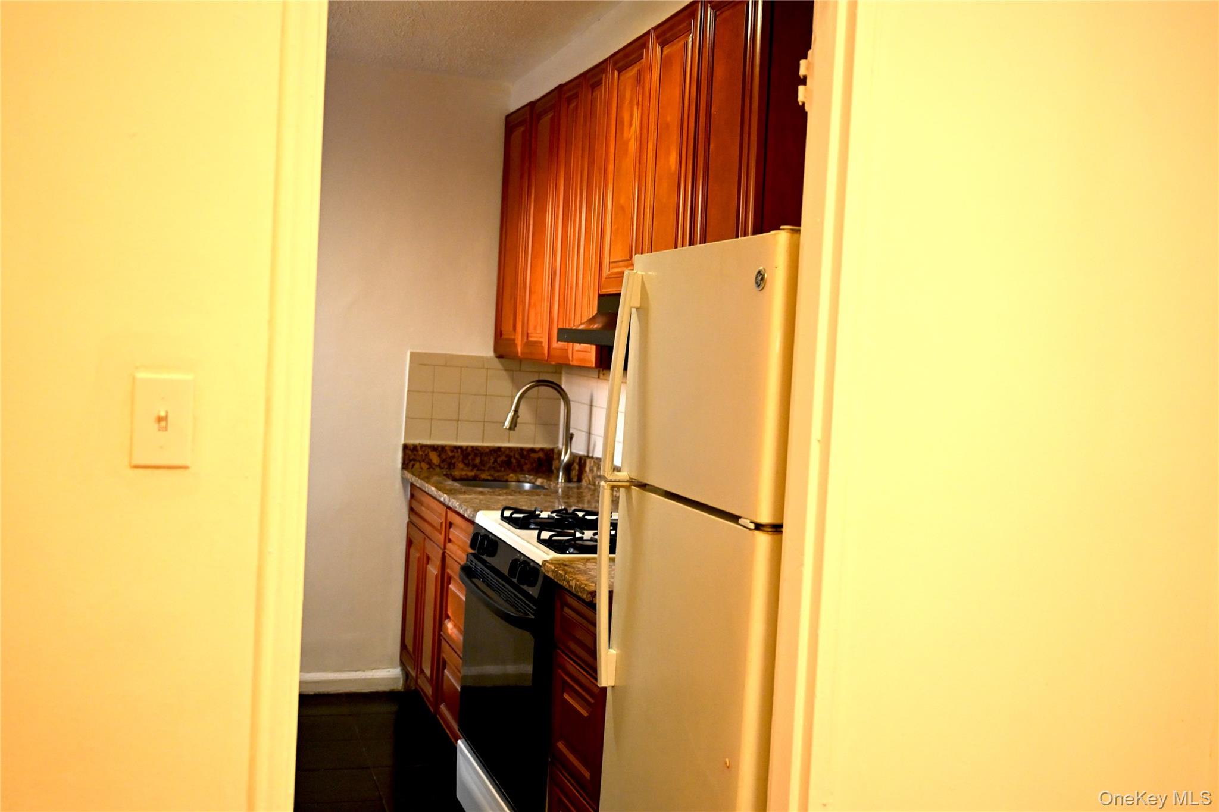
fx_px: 1219
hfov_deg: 53.1
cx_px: 610
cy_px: 406
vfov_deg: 36.9
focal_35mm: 36
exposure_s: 1/250
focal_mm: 36
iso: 3200
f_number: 4
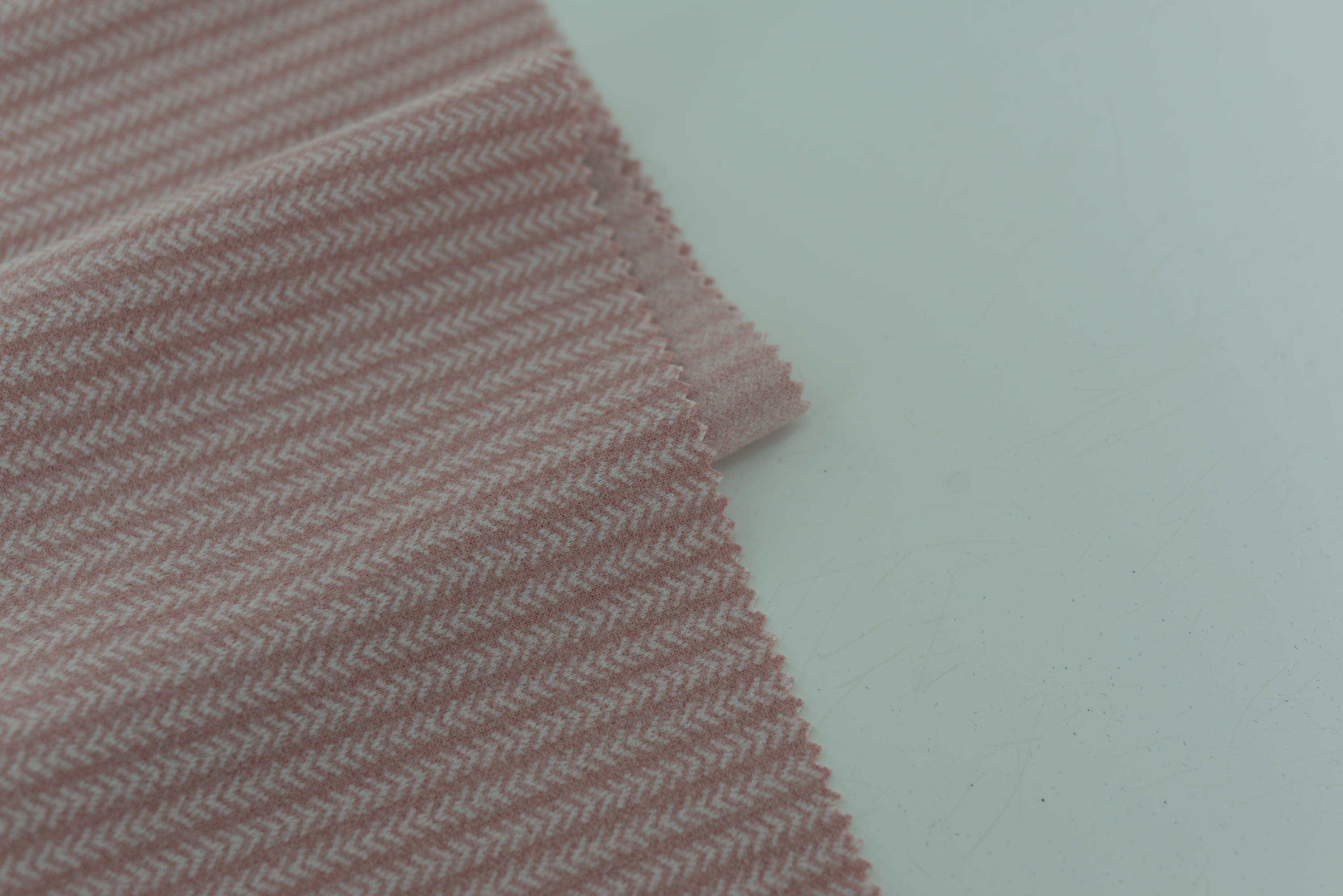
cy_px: 448
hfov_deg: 39.6
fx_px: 1866
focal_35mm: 50
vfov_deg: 27.0
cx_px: 672
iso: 100
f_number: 3.5
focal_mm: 50
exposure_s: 1/320
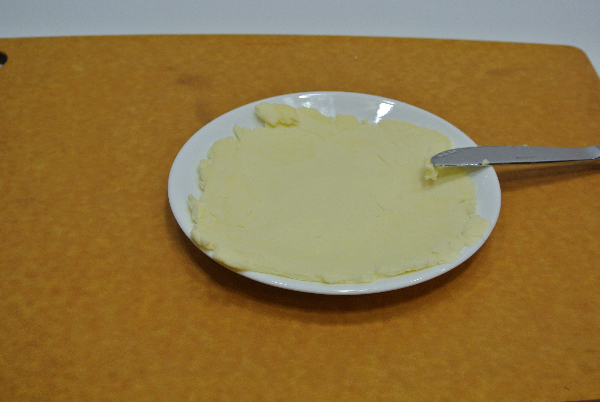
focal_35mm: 51
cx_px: 300
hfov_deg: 38.8
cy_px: 201
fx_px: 851
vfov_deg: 26.6
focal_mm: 18.9
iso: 280
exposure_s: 1/125
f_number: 4.8
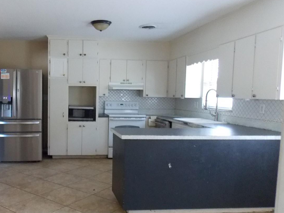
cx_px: 78
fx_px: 279
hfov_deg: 52.1
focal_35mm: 34
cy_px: 121
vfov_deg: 41.7
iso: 400
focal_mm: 4
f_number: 3.1
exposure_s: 1/8
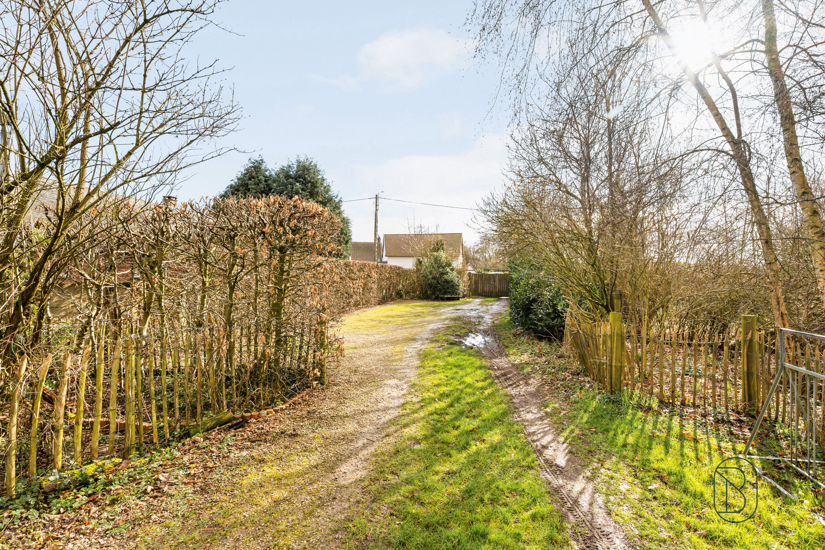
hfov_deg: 91.6
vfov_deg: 68.9
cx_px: 412
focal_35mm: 18
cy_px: 275
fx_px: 401
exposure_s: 1/400
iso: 320
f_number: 10
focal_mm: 17.5
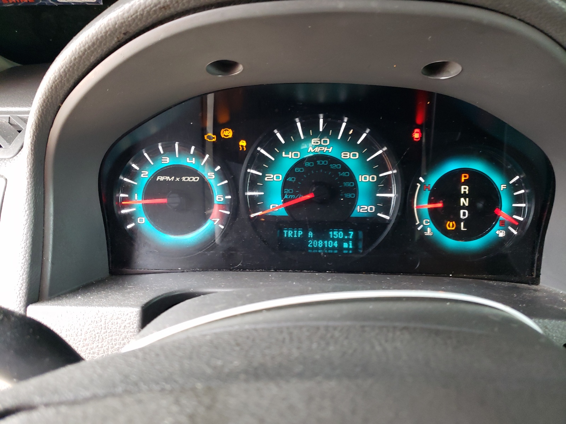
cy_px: 212
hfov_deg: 67.3
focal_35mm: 26
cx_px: 283
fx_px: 425
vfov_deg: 53.1
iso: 230
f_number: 1.5
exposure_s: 1/50
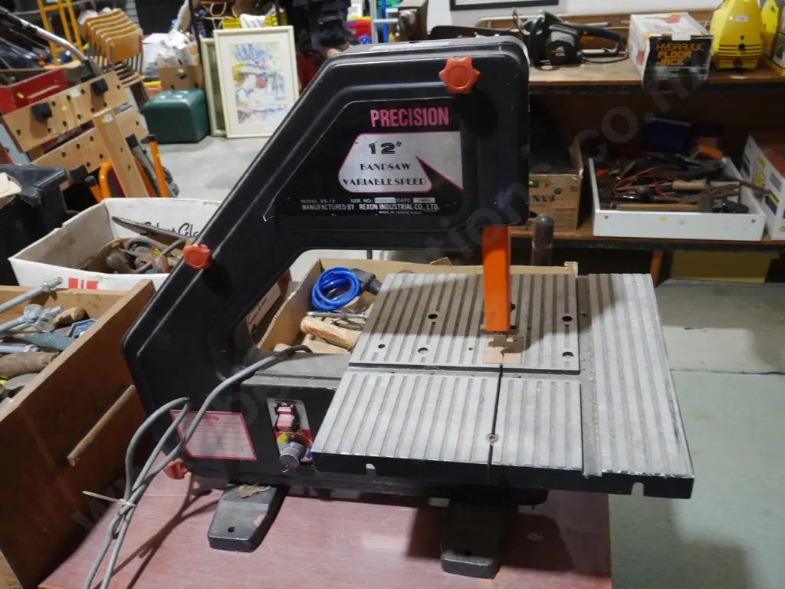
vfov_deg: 49.7
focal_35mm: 28
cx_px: 392
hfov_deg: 63.4
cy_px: 294
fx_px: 635
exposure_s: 1/60
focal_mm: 14
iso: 1000
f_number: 5.6
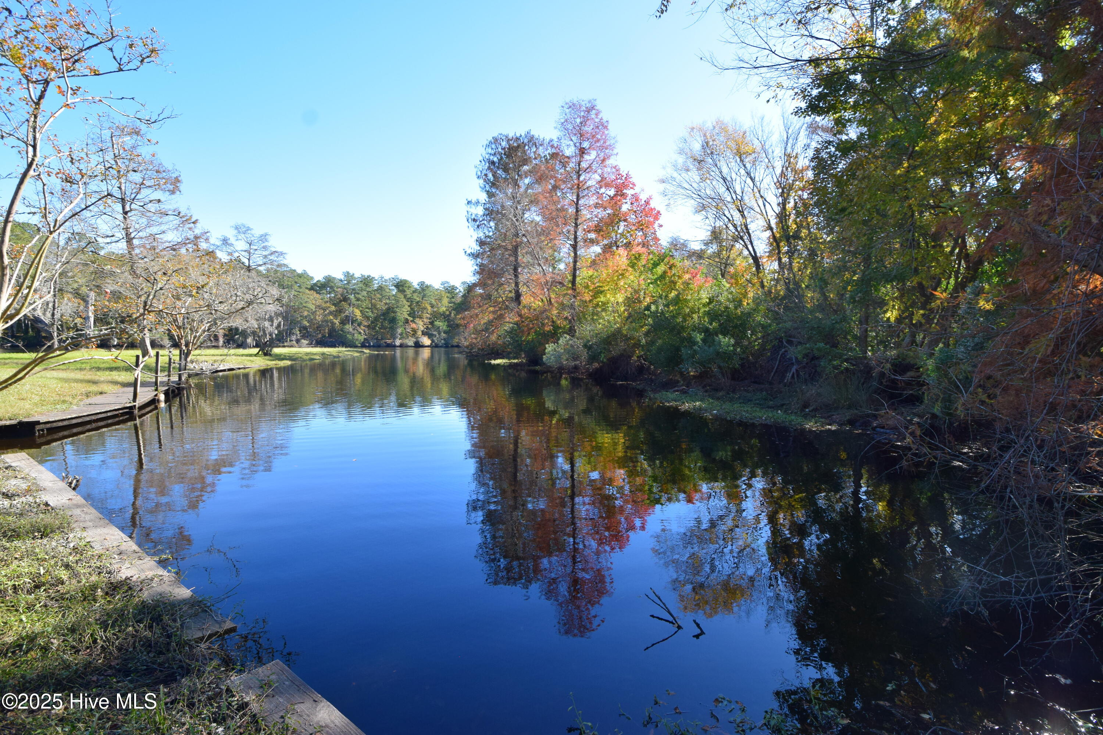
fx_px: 460
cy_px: 368
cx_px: 552
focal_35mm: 15
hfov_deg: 100.4
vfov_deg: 77.3
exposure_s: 1/200
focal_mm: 10
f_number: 10
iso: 400
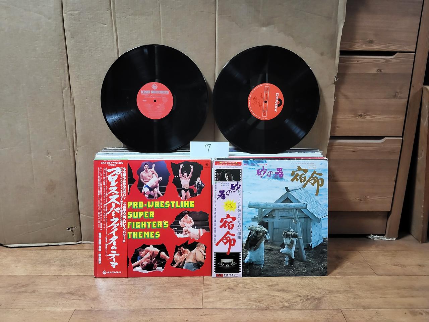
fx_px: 322
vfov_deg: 53.1
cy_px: 161
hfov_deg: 67.3
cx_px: 214
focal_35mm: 26
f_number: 1.8
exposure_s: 1/40
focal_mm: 3.98
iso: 400
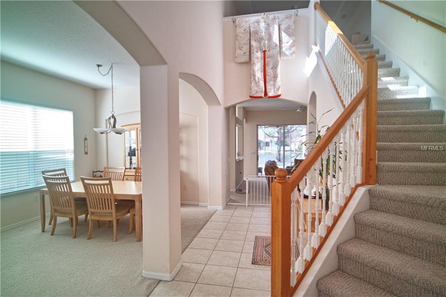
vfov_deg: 67.3
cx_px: 223
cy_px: 148
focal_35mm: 18
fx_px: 223
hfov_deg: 90.0
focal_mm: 12
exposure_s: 1/40
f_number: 5
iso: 100
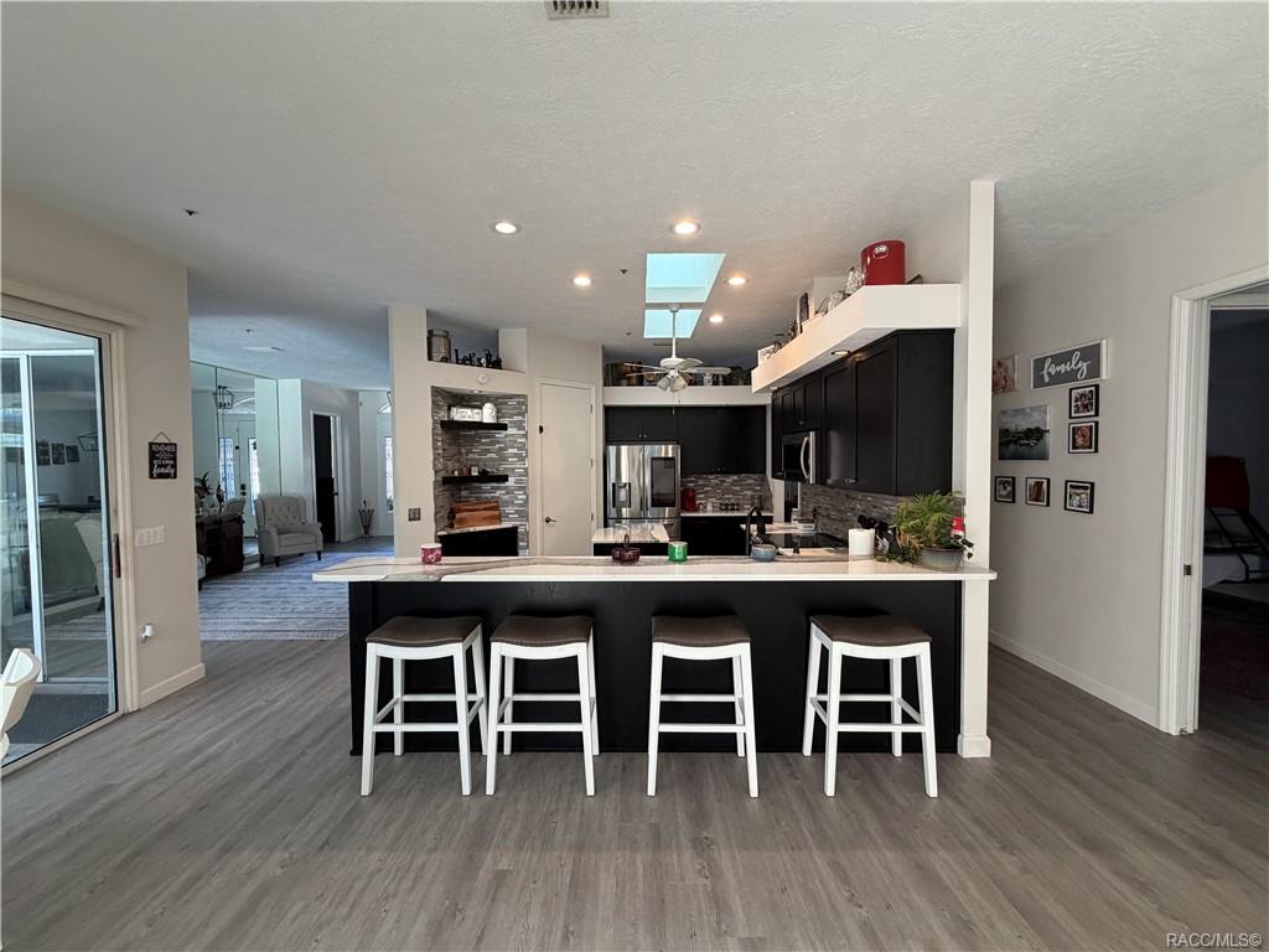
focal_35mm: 14
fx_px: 513
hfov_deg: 102.1
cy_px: 476
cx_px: 634
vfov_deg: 85.7
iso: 320
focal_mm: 2.22
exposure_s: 1/98
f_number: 2.2
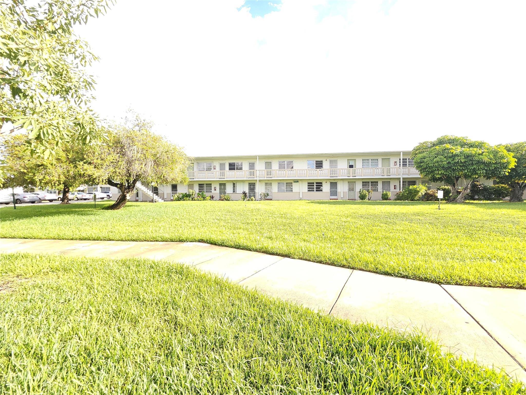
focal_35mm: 13
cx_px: 263
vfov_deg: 89.9
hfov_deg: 106.2
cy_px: 198
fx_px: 198
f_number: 2.2
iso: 40
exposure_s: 1/270
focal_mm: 1.74
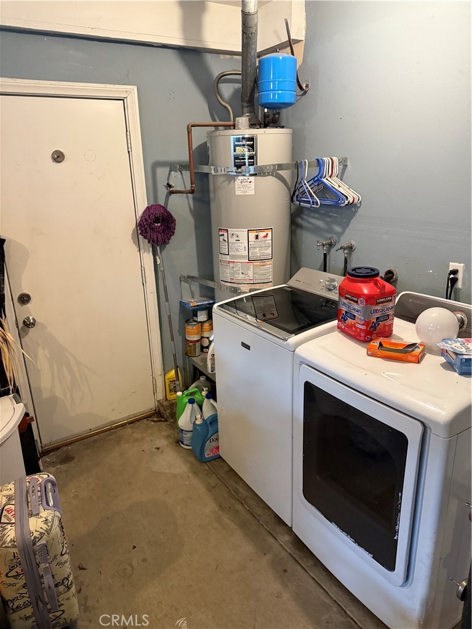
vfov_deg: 71.6
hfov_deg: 56.8
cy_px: 314
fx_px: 436
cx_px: 236
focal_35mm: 24
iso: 640
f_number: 1.78
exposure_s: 1/60
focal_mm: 6.76
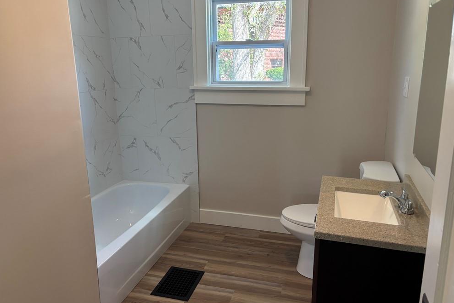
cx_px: 227
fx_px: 353
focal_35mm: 28
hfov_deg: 65.5
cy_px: 140
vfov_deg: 46.4
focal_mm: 5.96
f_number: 1.6
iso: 100
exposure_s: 1/60
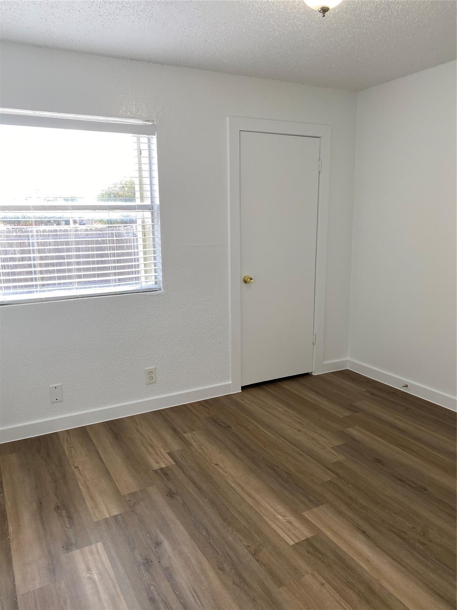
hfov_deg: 53.1
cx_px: 228
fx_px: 458
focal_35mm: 26
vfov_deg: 67.3
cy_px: 305
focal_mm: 4.25
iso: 40
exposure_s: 1/120
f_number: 1.8
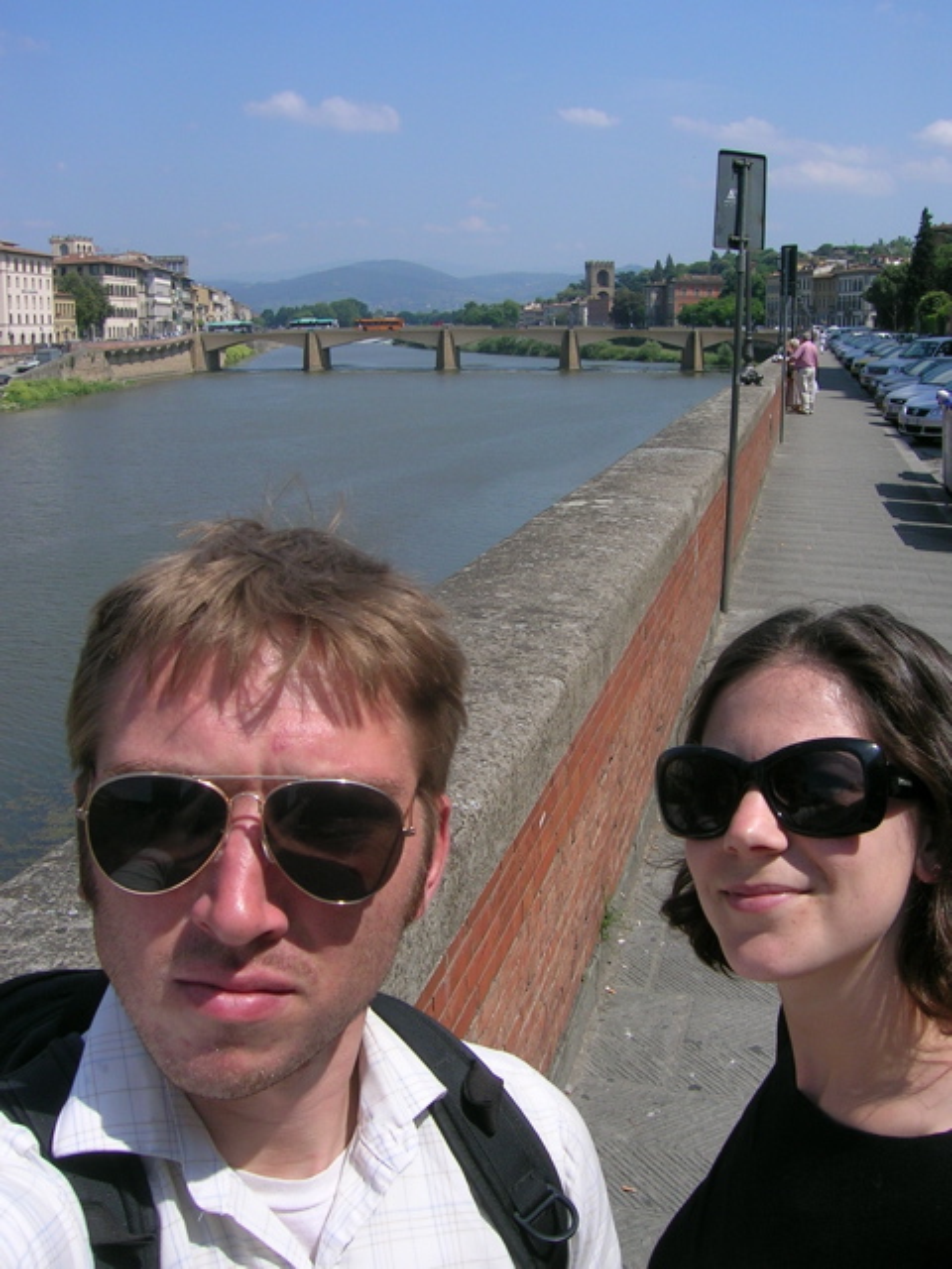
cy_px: 634
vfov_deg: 51.4
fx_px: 1320
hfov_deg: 39.7
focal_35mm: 36
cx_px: 476
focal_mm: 5.5
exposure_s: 1/581
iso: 50
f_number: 4.8
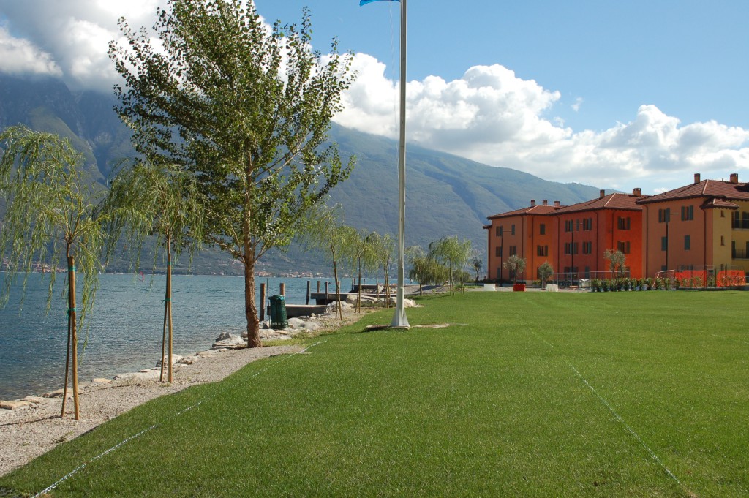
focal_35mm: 39
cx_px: 374
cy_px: 249
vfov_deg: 34.2
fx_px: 811
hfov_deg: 49.6
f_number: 10
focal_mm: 26
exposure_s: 1/400
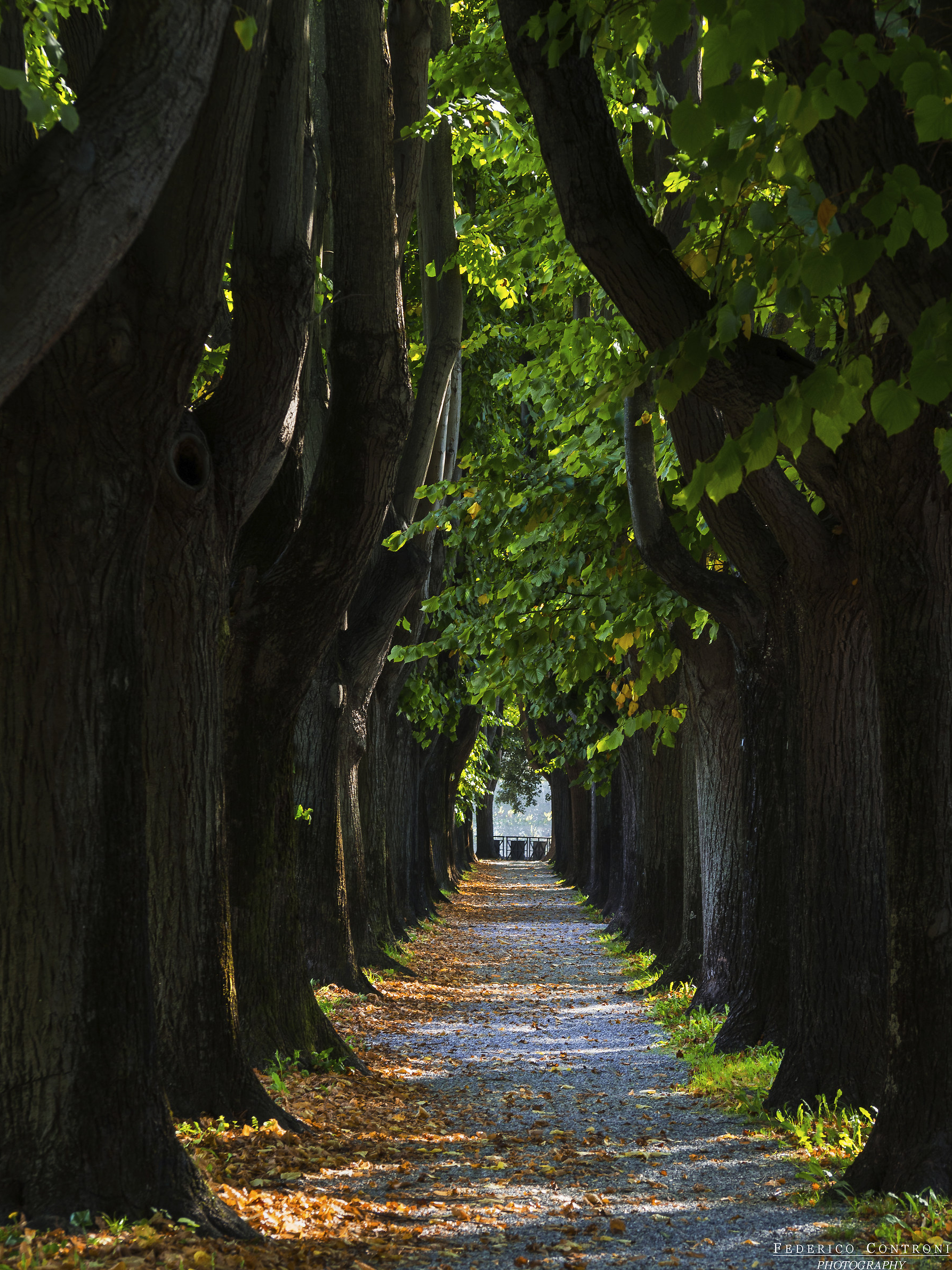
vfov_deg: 14.8
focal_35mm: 133
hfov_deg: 11.1
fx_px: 4878
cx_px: 478
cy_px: 636
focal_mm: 66
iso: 200
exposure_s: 1/30
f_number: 7.1
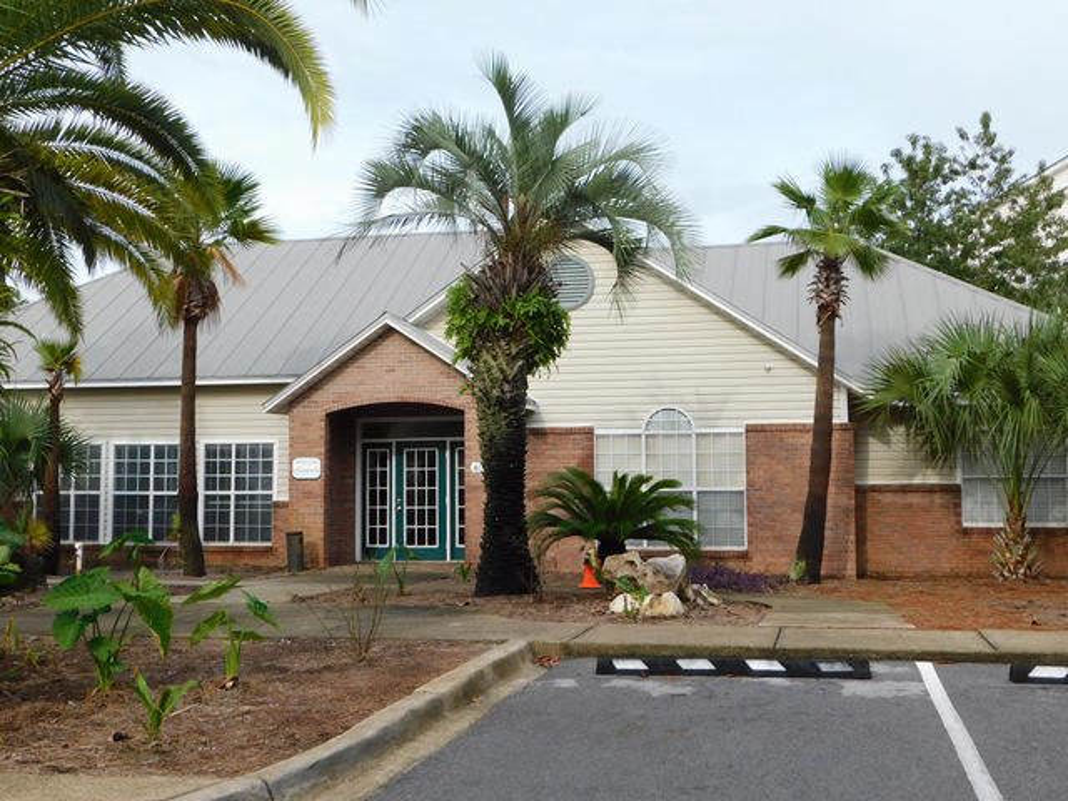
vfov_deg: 36.0
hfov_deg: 46.8
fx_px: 1234
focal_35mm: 40
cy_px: 400
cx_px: 534
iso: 125
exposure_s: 1/500
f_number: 3.6
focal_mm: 7.1
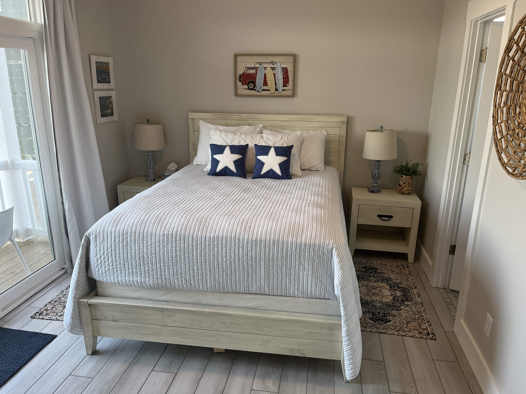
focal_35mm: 26
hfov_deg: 67.3
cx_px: 263
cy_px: 197
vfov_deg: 53.1
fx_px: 395
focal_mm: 5.1
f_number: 1.6
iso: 125
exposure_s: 1/120
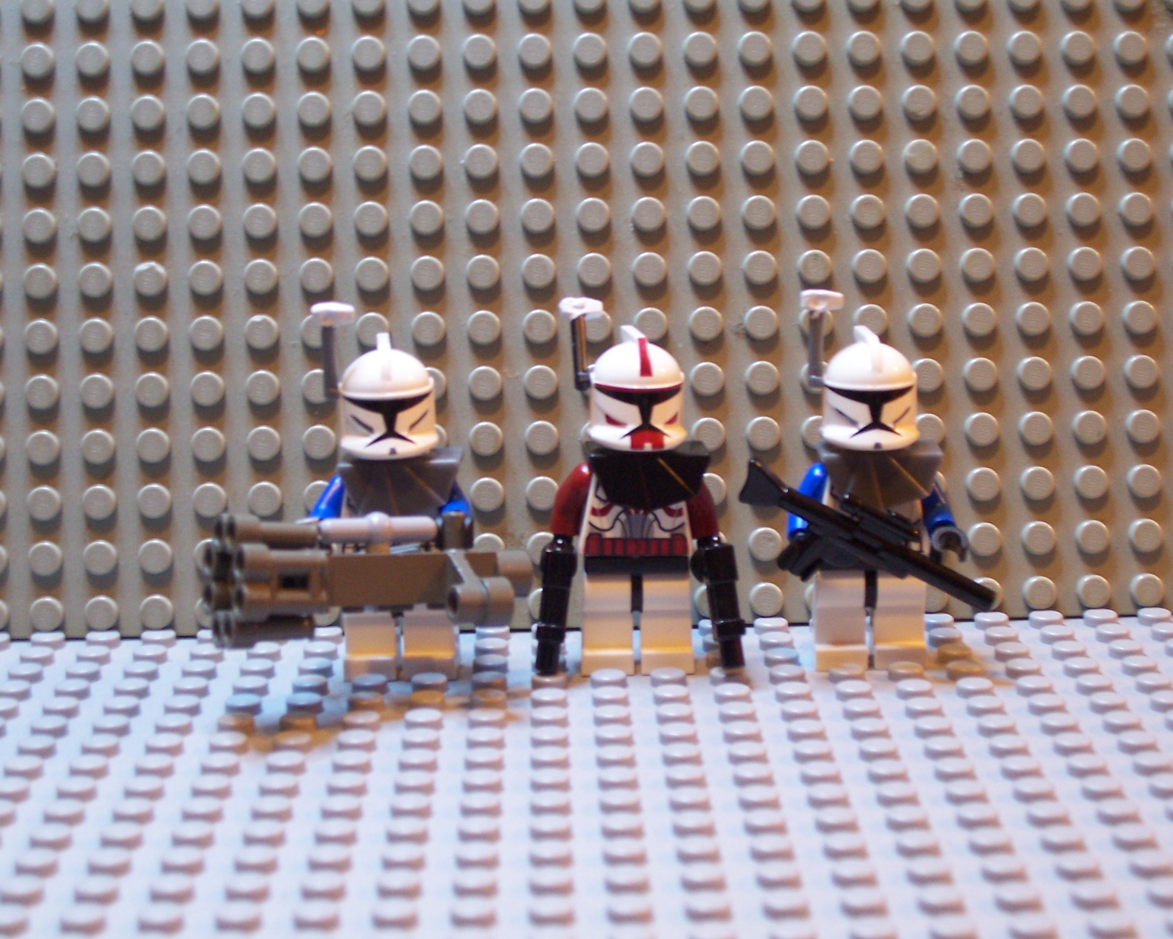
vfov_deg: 22.2
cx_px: 612
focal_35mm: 69
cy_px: 471
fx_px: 2395
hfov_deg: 27.5
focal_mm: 10.8
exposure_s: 1/4
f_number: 4
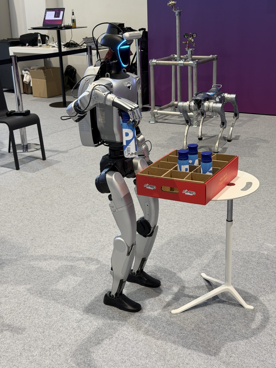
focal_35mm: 48
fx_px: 510
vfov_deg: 39.7
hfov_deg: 30.3
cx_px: 138
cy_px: 184
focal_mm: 6.76
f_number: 1.78
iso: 100
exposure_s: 1/60
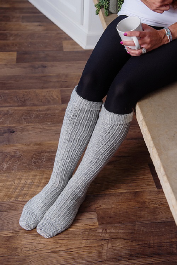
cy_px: 132
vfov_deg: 50.7
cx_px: 88
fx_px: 280
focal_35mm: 38
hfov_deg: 35.1
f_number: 4
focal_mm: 38
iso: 160
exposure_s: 1/160
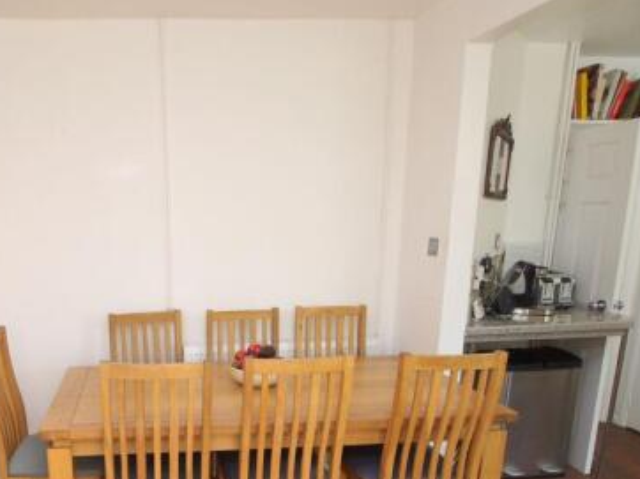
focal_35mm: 29
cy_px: 340
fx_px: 536
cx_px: 181
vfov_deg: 46.9
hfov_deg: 59.3
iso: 100
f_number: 4
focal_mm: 9
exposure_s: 1/60
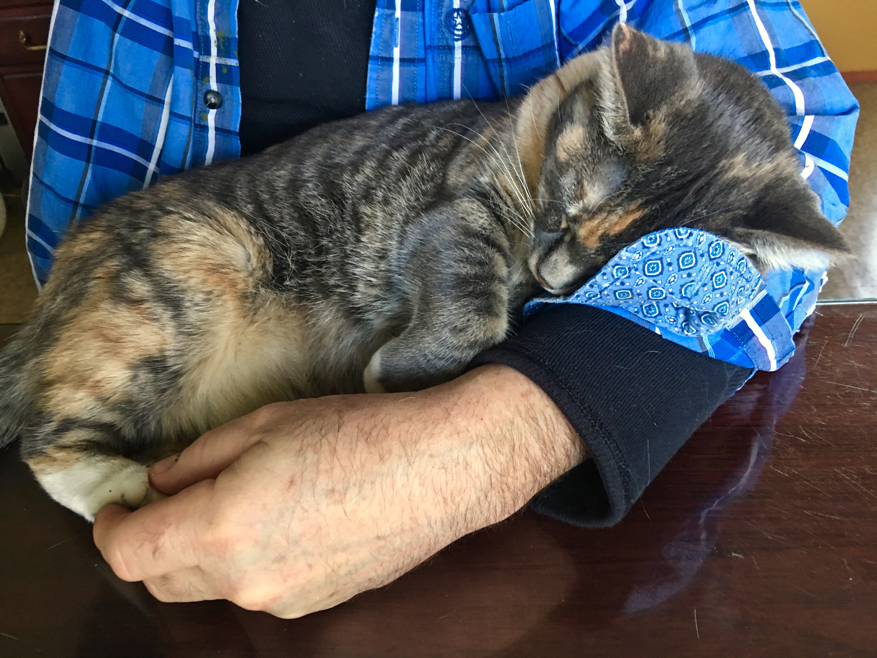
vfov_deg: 48.2
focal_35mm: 29
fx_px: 735
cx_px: 438
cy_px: 329
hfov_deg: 61.7
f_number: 2.2
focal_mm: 4.15
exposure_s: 1/15
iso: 64
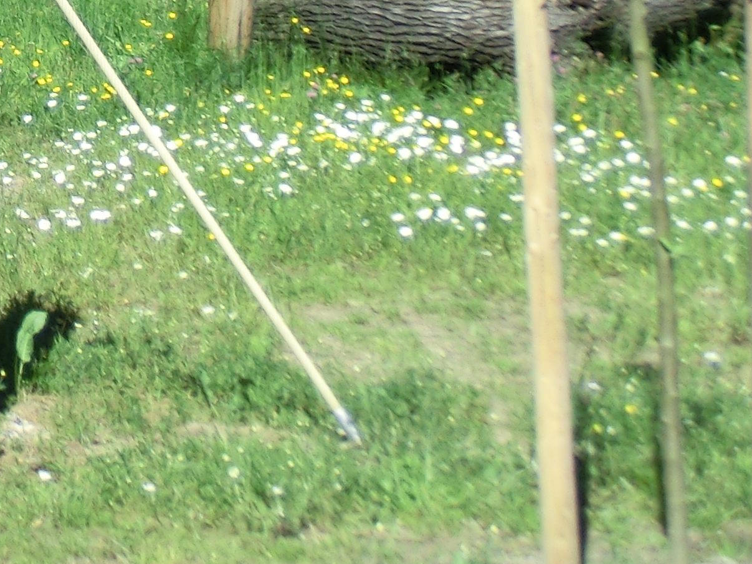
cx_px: -383
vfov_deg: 8.5
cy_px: -351
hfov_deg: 11.2
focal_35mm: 169
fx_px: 3671
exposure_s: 1/500
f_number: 4.4
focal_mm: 9.09
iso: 100
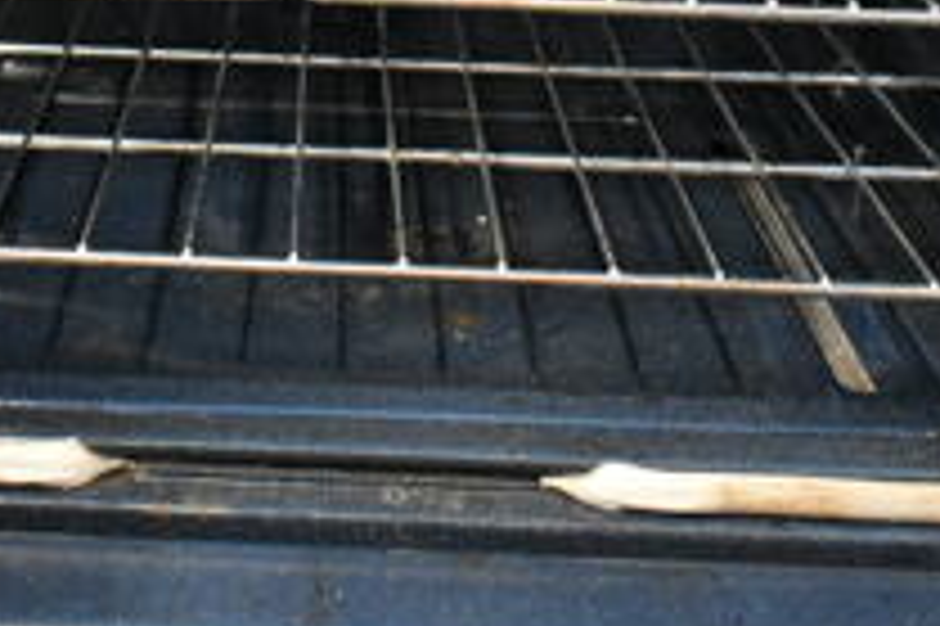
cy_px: -270
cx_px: 247
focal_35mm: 79
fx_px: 2061
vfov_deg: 16.0
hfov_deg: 25.4
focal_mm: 18
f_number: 3.5
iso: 5600
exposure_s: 1/30
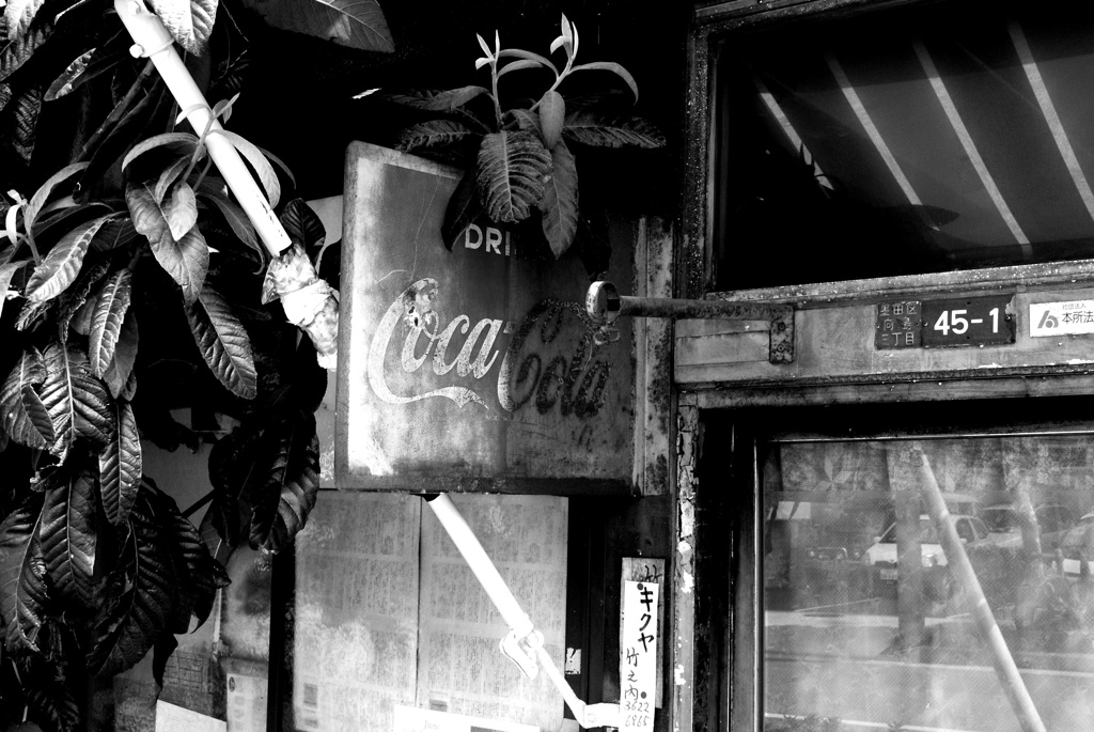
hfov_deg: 46.4
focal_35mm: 42
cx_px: 547
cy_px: 366
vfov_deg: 32.0
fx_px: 1278
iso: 400
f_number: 11
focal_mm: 28
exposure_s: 1/30
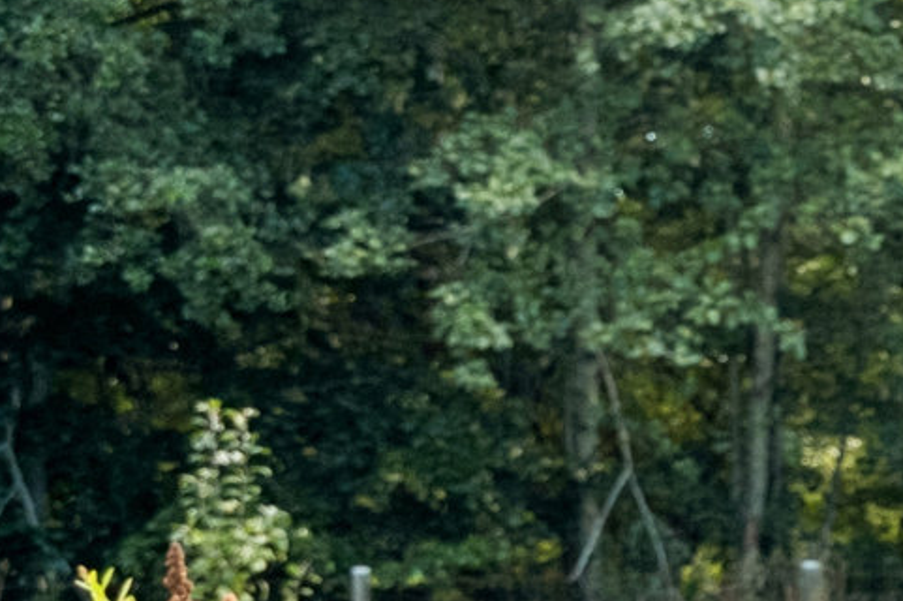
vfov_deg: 7.6
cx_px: 2523
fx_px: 4537
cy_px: 513
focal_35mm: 181
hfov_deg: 9.4
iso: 400
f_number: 5.6
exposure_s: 1/400
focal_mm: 29
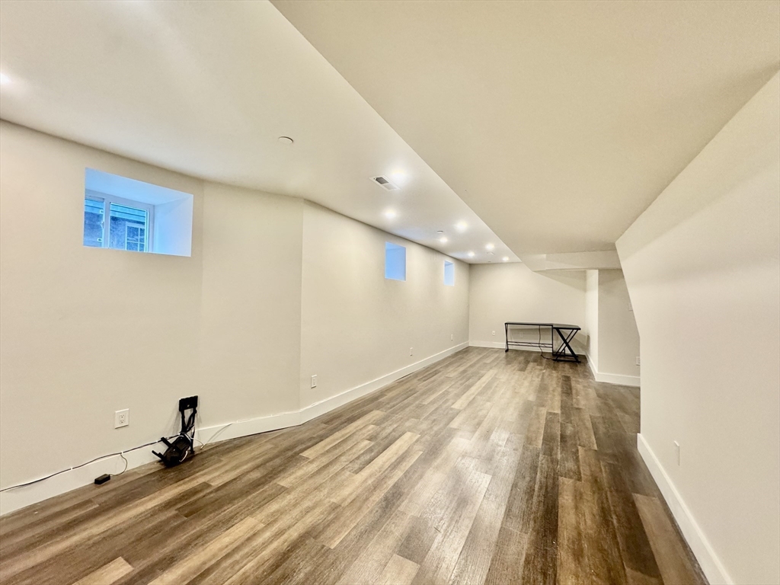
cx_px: 390
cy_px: 292
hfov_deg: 102.1
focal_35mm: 14
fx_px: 315
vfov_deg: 85.7
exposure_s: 1/60
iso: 250
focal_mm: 2.22
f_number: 2.2
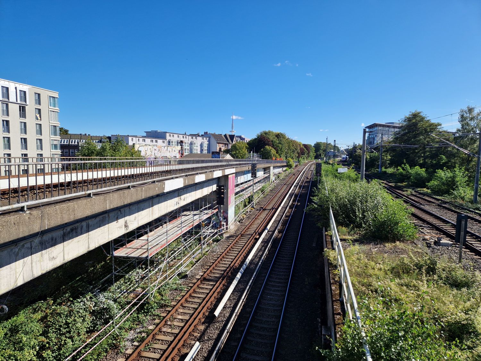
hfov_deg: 73.9
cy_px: 180
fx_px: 320
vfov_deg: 58.9
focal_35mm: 23
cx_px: 240
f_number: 1.8
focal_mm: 5.4
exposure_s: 1/1508
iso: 50
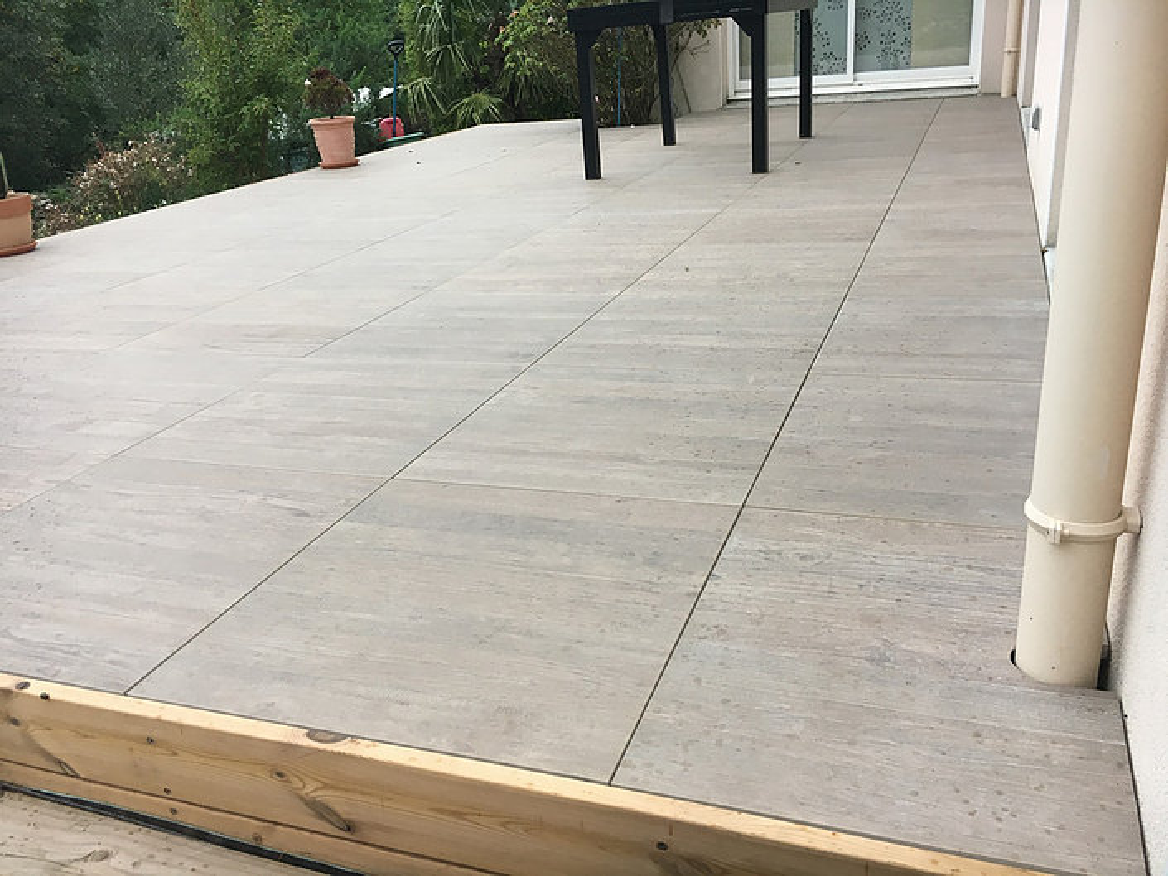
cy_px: 438
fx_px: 979
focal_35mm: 29
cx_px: 584
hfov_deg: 61.7
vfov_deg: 48.2
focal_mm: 4.15
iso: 32
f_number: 2.2
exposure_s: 1/33
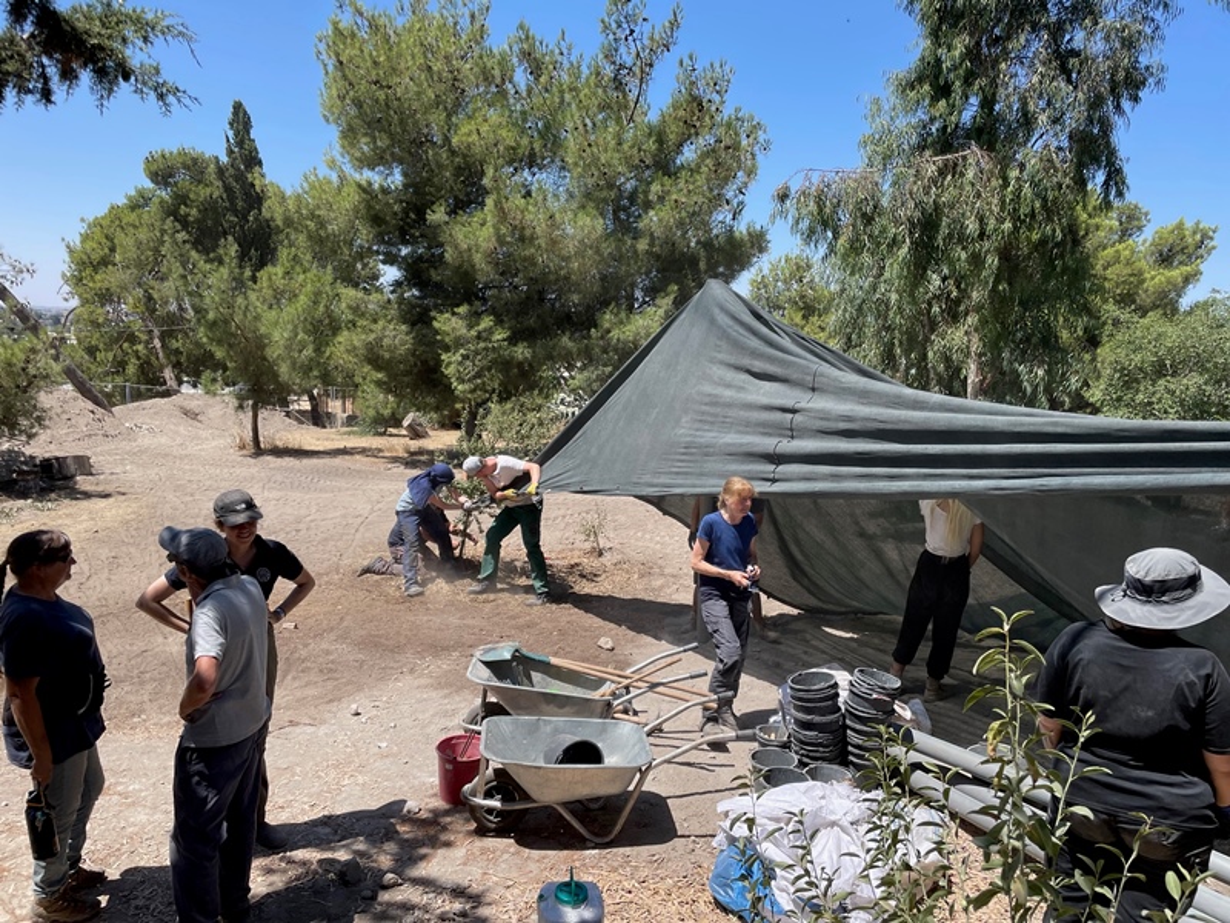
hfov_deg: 67.3
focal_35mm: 26
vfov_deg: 53.1
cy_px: 462
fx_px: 924
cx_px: 615
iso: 32
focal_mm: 4.2
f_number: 1.6
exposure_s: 1/2451
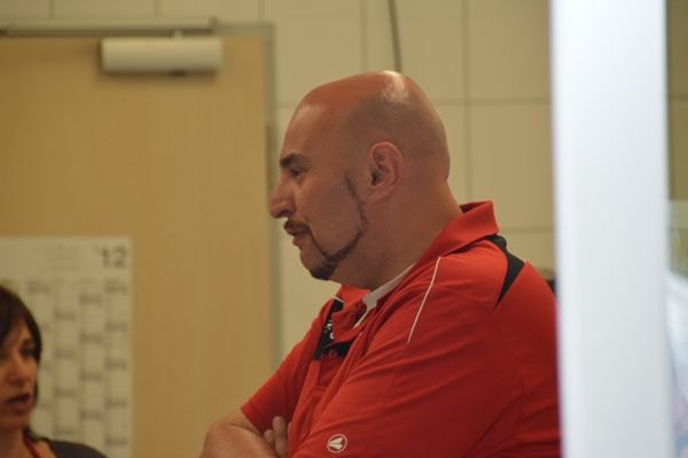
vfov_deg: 4.6
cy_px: 229
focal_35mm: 300
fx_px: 5728
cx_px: 344
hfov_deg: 6.9
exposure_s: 1/125
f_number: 5.6
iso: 900
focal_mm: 200
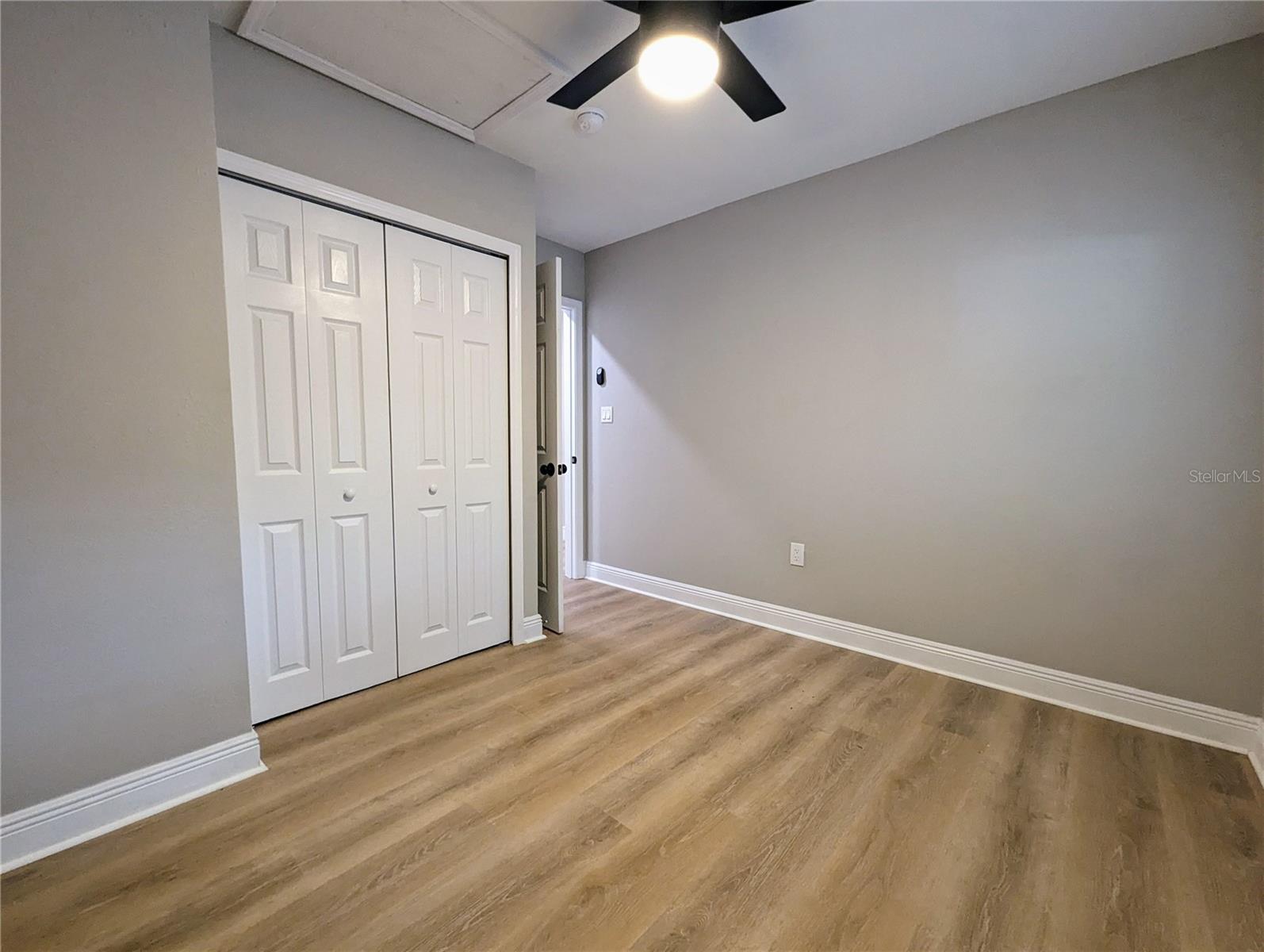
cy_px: 476
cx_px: 632
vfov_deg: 90.1
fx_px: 475
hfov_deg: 106.1
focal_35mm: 13
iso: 595
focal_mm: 1.95
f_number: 2.2
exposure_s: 1/60
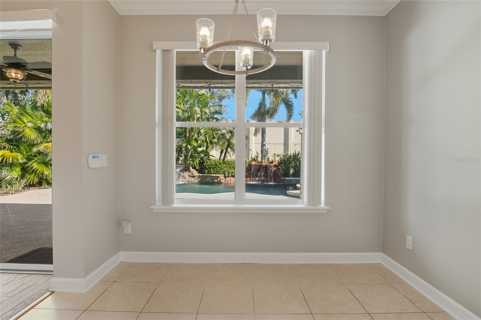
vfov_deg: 72.0
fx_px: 220
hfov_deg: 95.0
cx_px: 240
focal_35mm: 16
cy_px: 160
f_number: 8
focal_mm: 11
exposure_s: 1/250
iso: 200
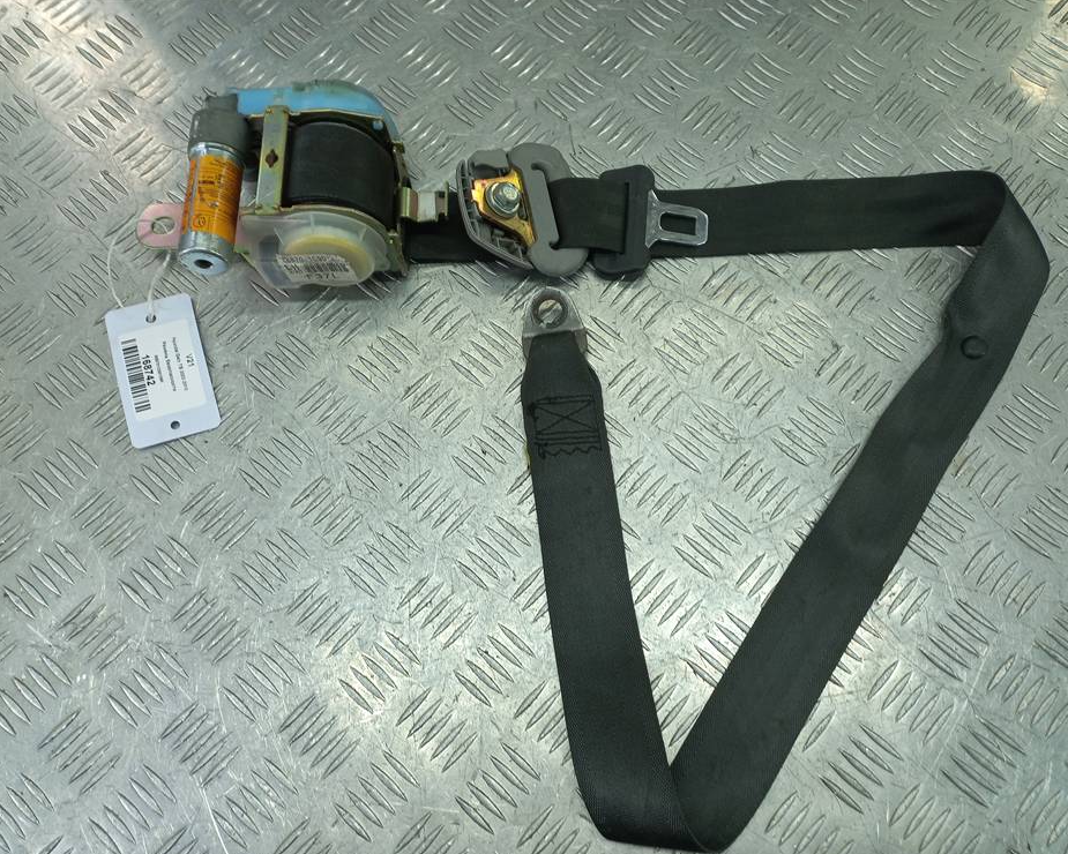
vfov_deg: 53.2
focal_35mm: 27
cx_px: 569
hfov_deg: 64.0
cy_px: 437
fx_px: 853
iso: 40
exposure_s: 1/50
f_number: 1.8
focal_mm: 4.6
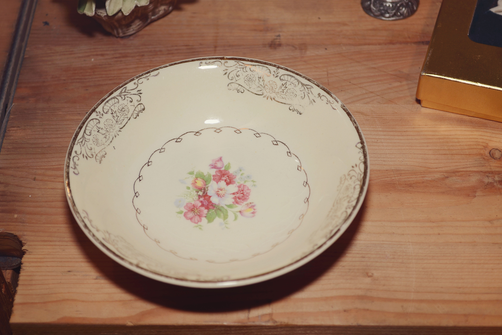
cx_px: 252
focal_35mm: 73
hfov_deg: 27.7
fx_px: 1018
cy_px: 167
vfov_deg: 18.7
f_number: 5.3
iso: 100
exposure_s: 1/40
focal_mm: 48
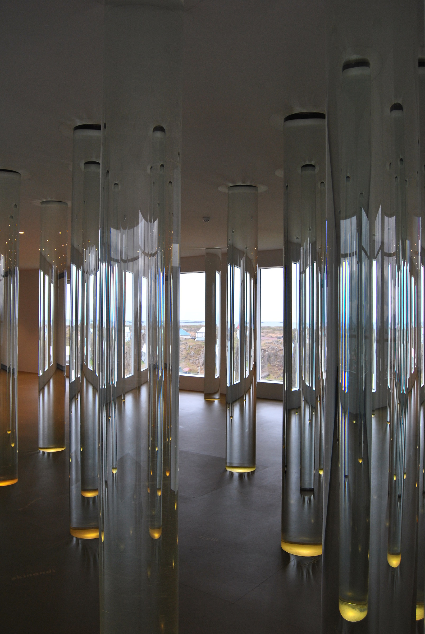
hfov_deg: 43.7
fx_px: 530
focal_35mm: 30
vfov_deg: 61.9
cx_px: 212
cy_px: 317
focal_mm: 20
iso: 200
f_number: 5
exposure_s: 1/60
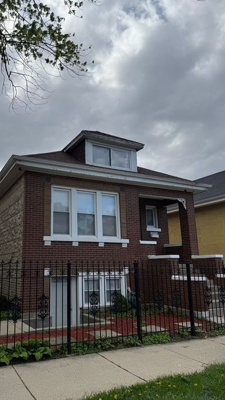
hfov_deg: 42.3
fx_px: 287
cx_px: 74
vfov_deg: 69.9
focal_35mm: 27
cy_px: 205
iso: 80
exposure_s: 1/4950
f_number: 1.78
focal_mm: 6.76
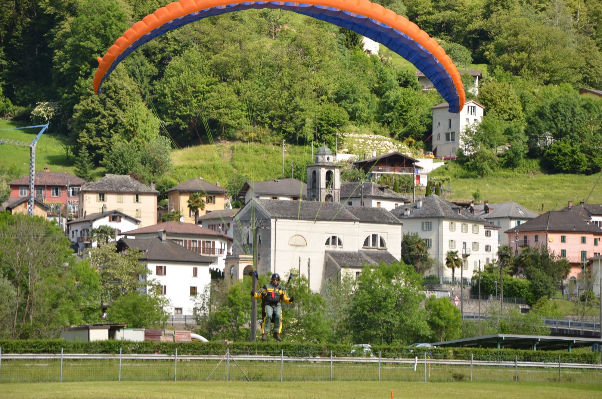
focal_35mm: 158
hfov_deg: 13.1
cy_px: 200
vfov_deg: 8.7
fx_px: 2628
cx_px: 301
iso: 200
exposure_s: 1/250
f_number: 8
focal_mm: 105
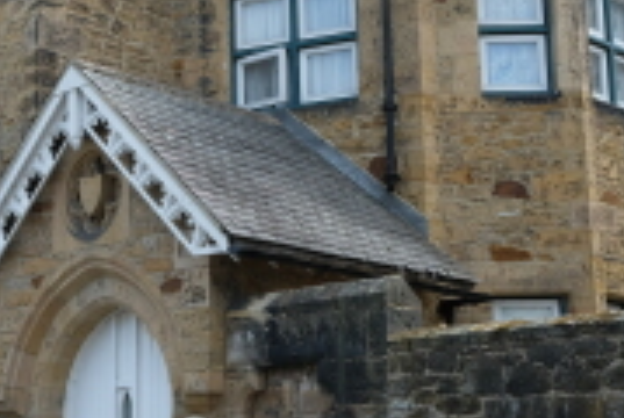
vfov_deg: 17.6
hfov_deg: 25.1
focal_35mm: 78
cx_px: 59
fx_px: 1354
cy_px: 235
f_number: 5.6
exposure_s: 1/300
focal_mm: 23
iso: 200
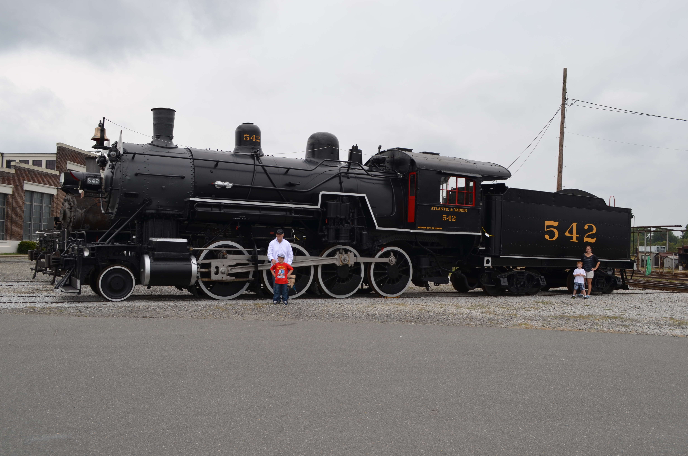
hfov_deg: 57.3
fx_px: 629
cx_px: 344
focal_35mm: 33
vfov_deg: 39.8
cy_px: 228
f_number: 8
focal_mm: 22
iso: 100
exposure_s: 1/200
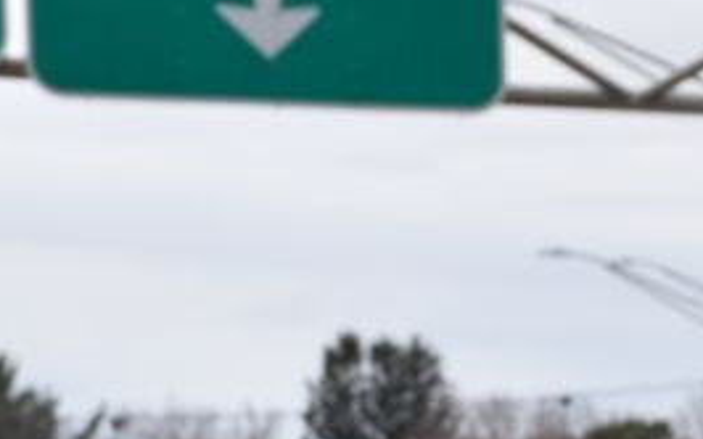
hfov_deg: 4.7
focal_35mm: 441
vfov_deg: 2.9
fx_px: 8446
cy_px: 1326
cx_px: 1686
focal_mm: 48
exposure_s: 1/250
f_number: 8
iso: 200
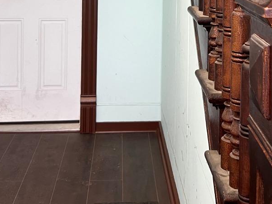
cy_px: -32
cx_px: 169
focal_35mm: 65
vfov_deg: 21.2
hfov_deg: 29.7
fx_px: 511
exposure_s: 1/60
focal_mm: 5.7
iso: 125
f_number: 1.5
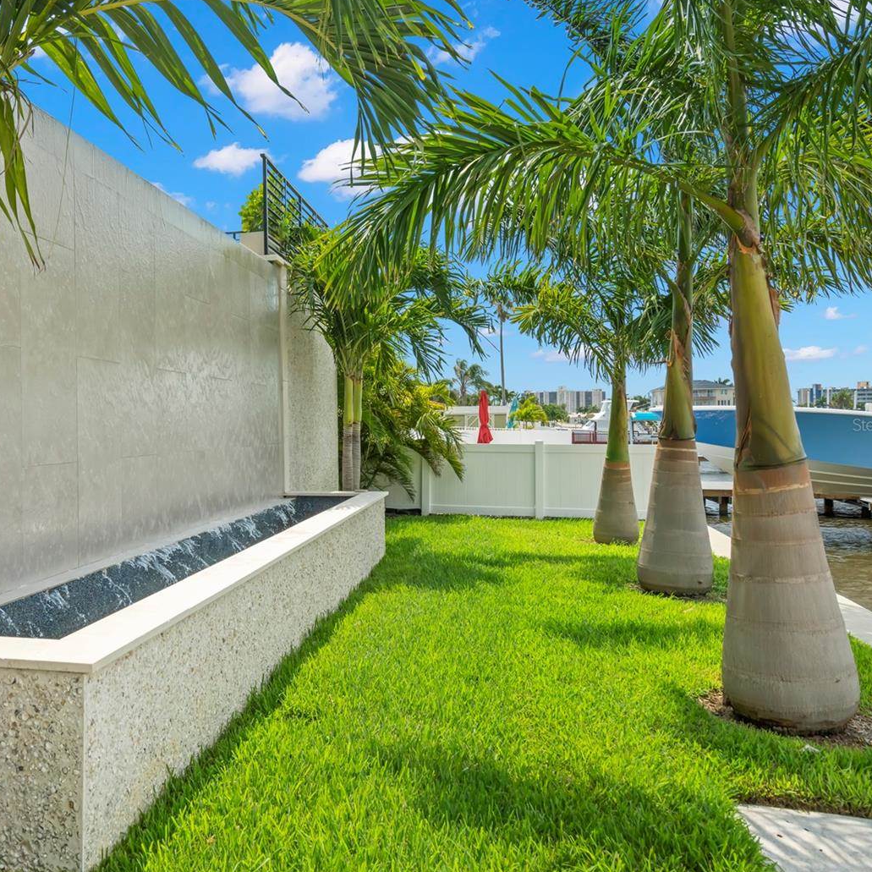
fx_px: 826
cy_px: 425
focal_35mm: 29
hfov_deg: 53.8
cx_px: 251
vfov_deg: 55.6
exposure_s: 1/1000
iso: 500
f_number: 8
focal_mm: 22
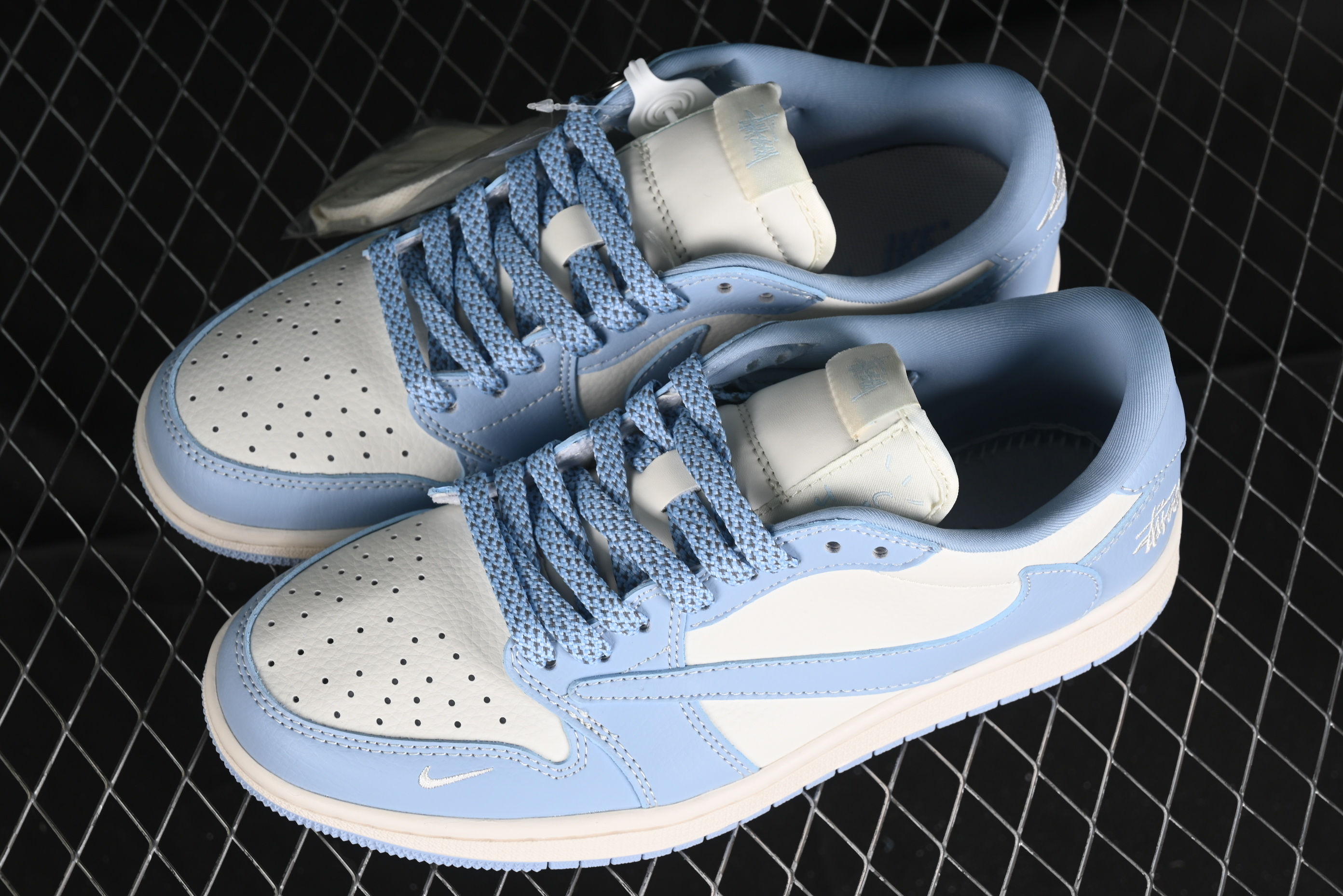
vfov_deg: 18.2
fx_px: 2798
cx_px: 672
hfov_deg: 27.0
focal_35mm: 75
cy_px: 448
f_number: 7.1
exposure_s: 1/80
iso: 160
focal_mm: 50
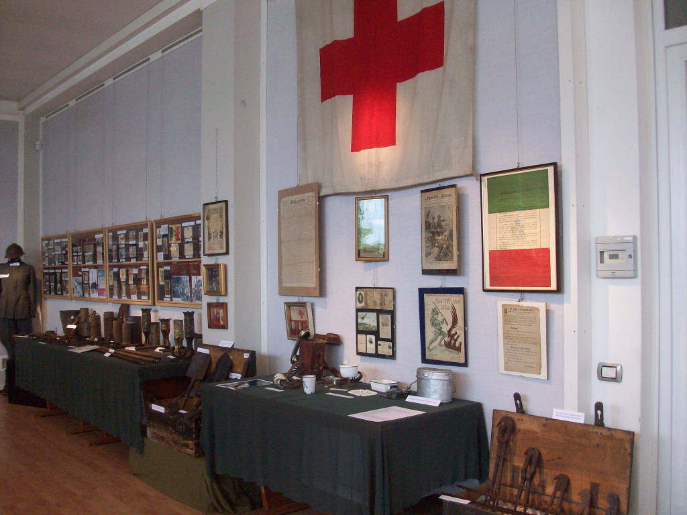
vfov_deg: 41.8
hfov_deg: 54.0
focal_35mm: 34
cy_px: 258
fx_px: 675
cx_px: 344
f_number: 2.8
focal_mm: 5.7
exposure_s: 1/98.4
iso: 160
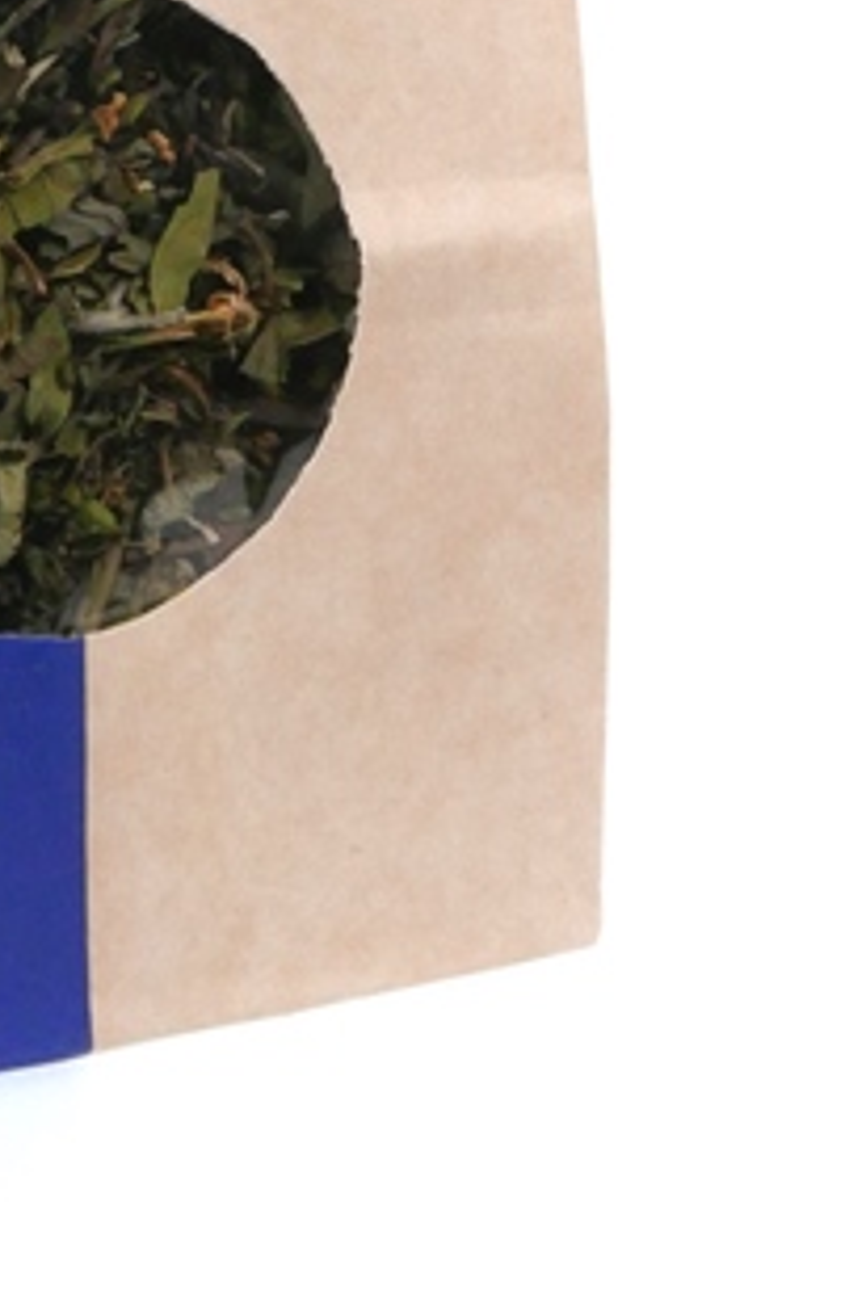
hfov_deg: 11.1
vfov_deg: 16.0
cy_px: -336
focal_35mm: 122
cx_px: -78
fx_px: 4392
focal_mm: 21.3
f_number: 16
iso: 800
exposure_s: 1/40
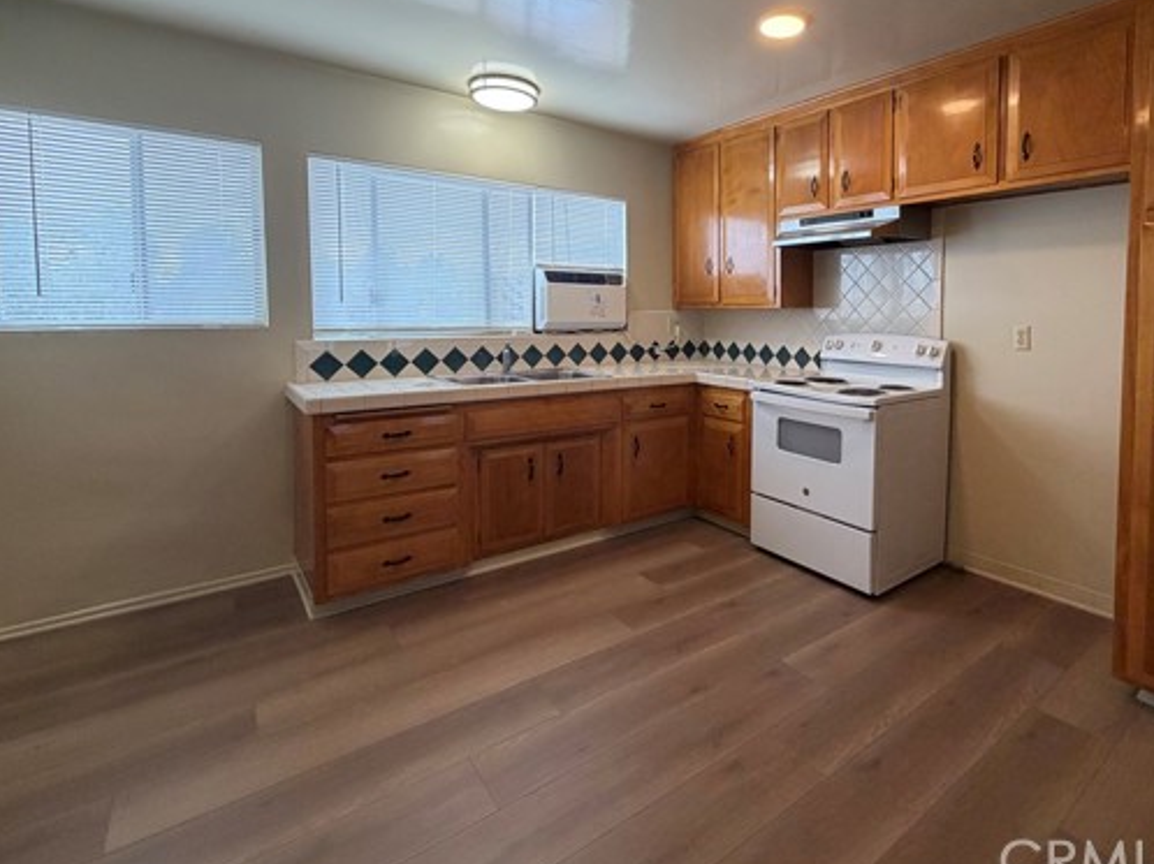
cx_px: 686
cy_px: 338
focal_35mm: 18
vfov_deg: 70.7
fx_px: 600
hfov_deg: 86.8
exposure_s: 1/120
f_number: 2.2
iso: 200
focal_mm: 2.22
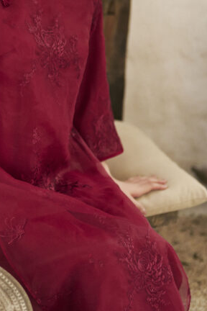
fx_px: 992
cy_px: 98
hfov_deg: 11.8
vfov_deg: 17.7
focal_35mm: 115
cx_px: 4
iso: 800
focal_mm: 50
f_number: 1.6
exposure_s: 1/125
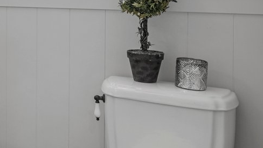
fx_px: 460
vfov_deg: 17.7
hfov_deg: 26.5
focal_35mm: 66
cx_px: -89
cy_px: -8
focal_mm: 15
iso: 400
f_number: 7.1
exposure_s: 1/3
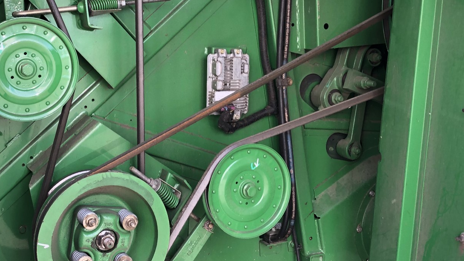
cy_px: 77
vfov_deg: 22.1
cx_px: 201
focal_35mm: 54
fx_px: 664
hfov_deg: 38.4
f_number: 1.8
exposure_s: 1/120
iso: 40
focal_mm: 3.99
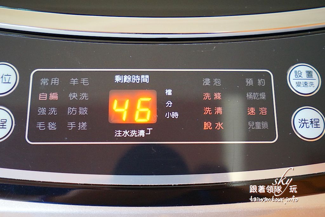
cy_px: 108
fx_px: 316
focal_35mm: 35
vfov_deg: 37.9
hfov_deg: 54.4
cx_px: 162
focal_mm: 35
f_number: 4
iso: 3200
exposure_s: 1/50
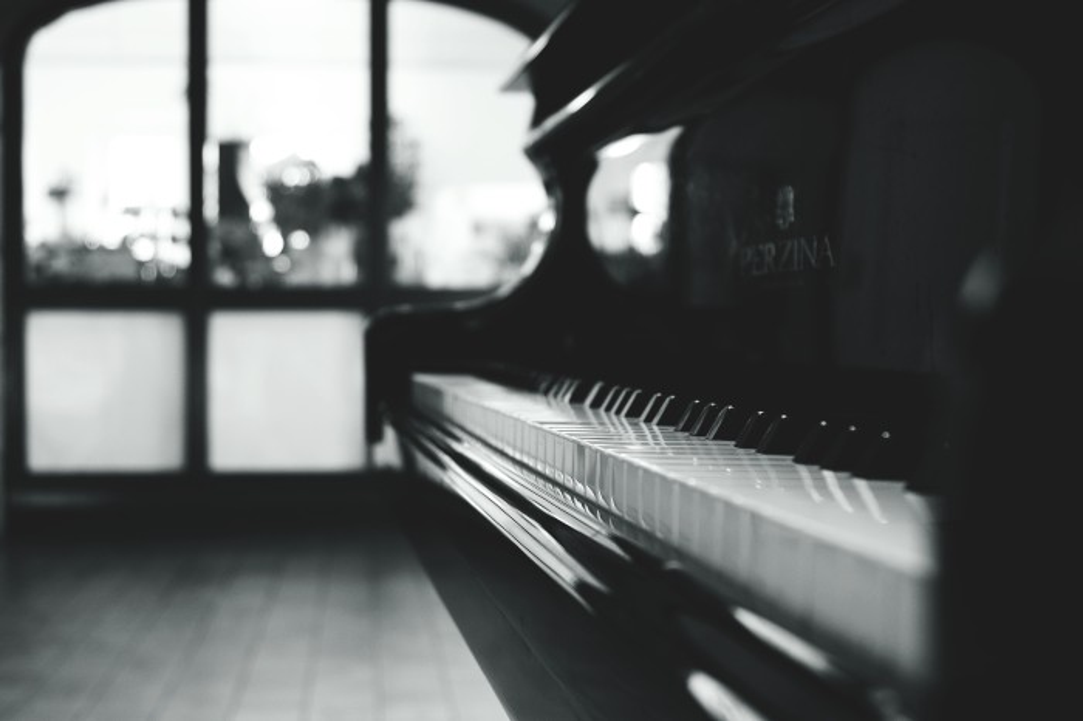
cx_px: 542
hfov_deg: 37.9
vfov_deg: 25.7
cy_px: 360
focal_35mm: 52
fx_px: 1579
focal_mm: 35
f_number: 5
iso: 200
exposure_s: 1/20
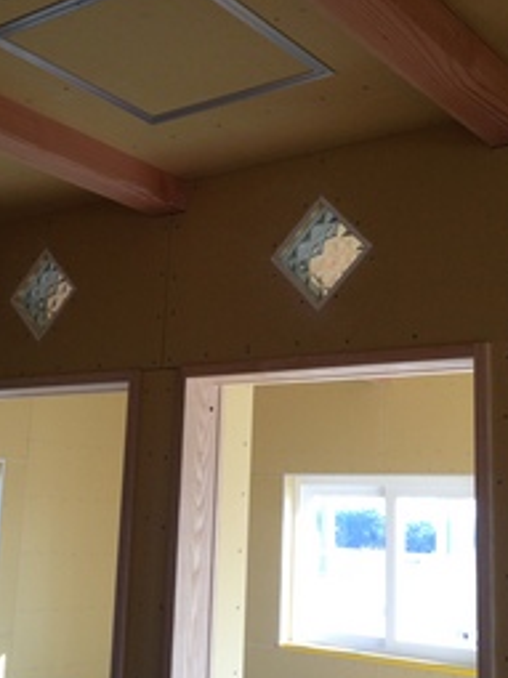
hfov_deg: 26.5
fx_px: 1077
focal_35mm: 55
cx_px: 229
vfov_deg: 35.0
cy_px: 335
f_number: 2.4
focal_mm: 4.28
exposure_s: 1/120
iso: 80
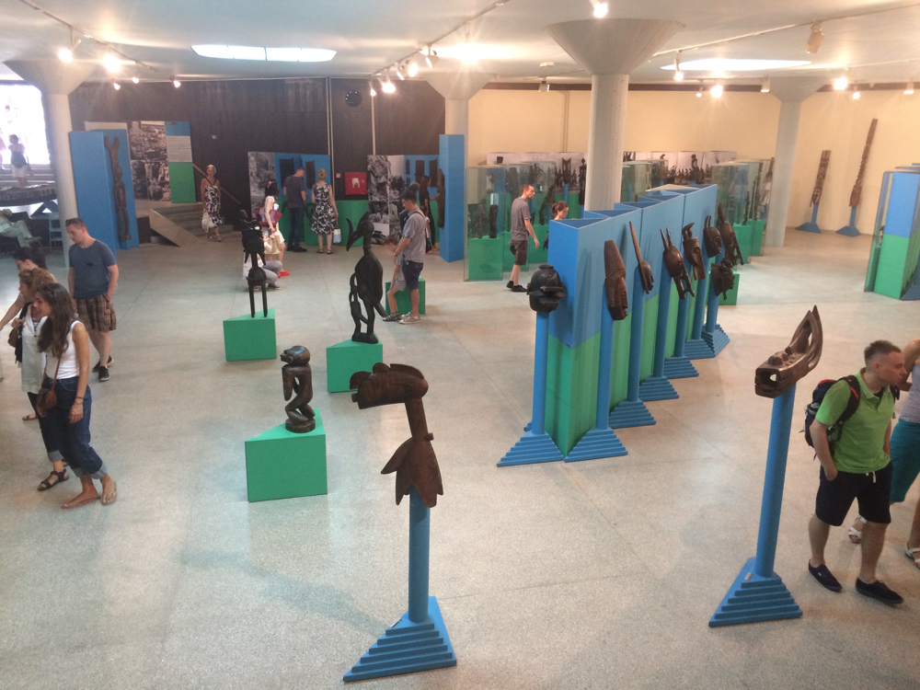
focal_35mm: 29
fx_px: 771
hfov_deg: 61.7
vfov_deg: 48.2
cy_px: 345
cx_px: 460
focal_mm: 4.15
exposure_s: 1/33
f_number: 2.2
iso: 200
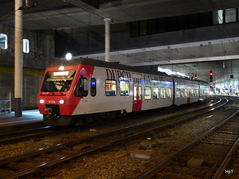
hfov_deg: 52.6
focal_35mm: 35
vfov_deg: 40.7
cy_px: 90
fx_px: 242
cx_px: 120
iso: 800
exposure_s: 1/4
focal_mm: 6.3
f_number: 3.7
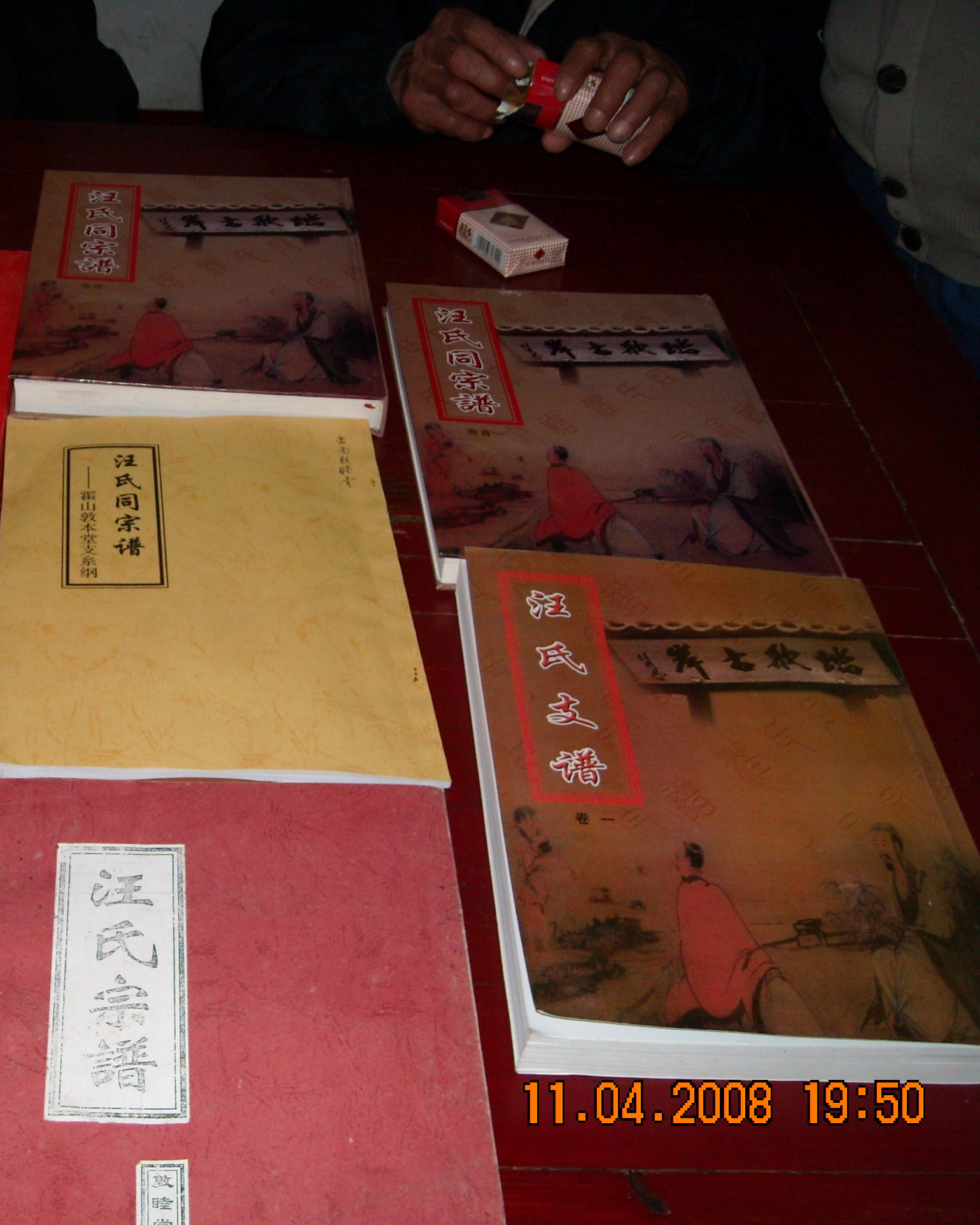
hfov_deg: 31.7
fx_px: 1668
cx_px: 171
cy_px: 614
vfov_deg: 40.3
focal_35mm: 46
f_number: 2.8
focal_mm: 5.7
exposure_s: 1/60
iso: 200
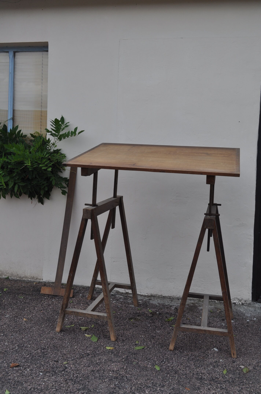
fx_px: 425
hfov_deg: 34.1
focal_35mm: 39
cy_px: 197
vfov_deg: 49.6
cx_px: 130
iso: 200
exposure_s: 1/250
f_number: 8
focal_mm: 26
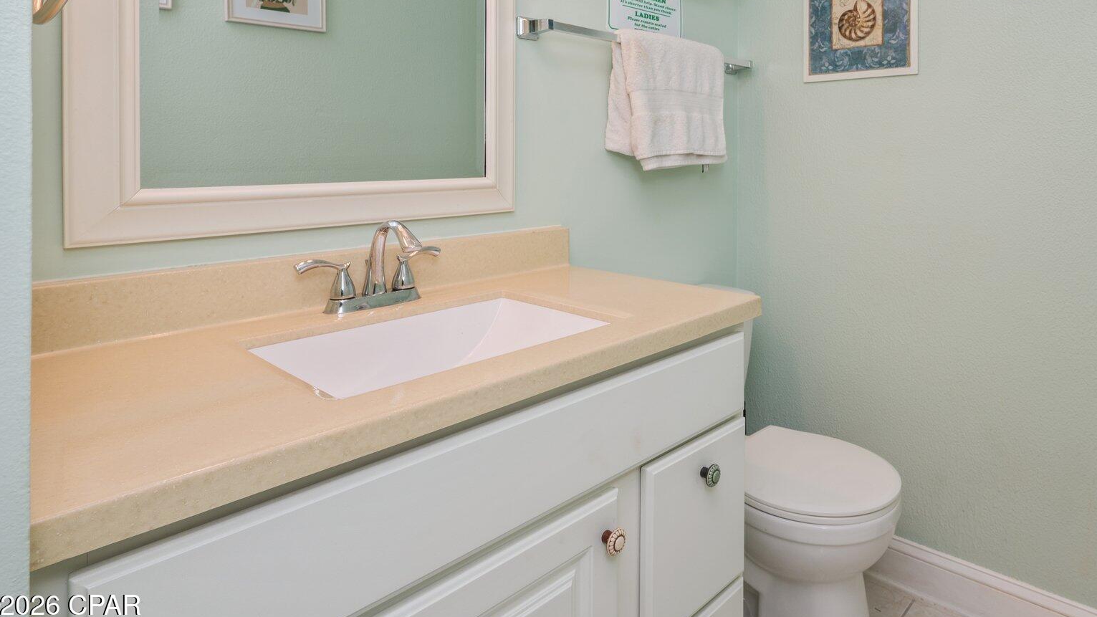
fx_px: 631
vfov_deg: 50.2
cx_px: 709
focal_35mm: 22
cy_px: 162
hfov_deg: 79.9
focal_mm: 15.5
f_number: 9
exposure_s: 1/40
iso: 100
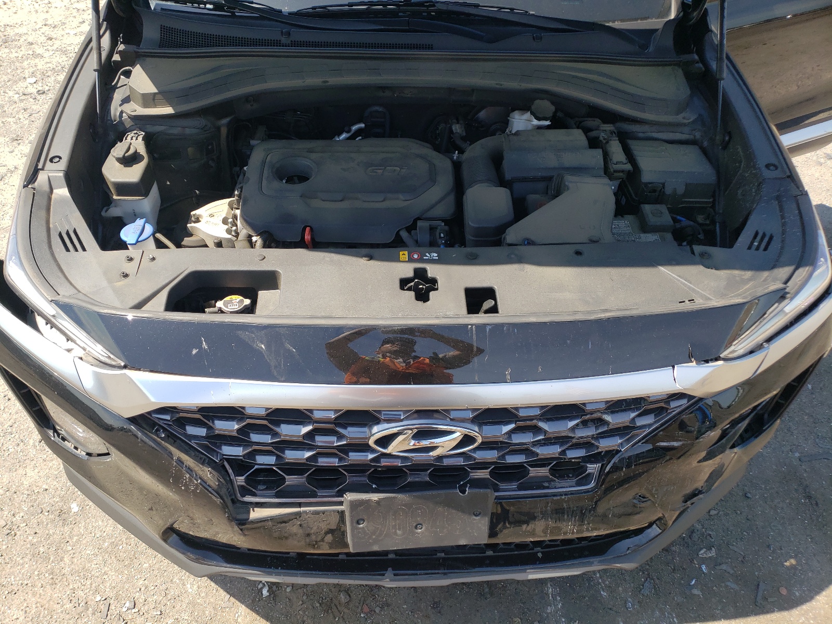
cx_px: 416
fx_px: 625
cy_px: 312
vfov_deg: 53.1
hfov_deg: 67.3
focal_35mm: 26
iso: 50
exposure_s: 1/1111
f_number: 1.5
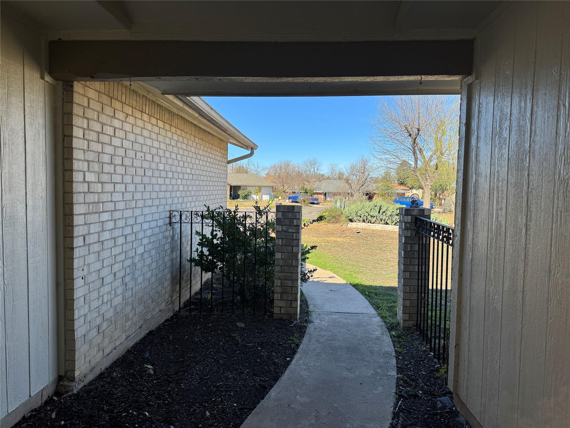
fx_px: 395
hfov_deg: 71.6
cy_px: 214
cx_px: 285
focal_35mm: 24
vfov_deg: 56.8
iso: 80
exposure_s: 1/1721
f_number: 1.78
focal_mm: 6.76
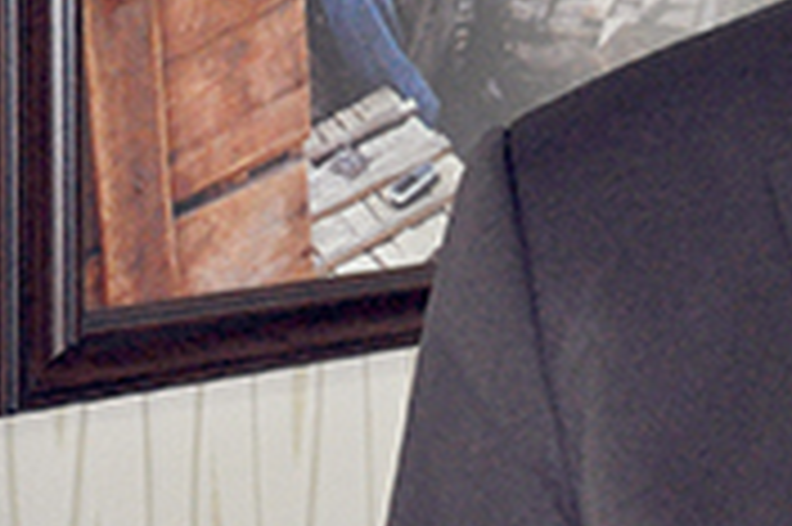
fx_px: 4783
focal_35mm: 218
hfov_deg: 9.2
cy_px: -29
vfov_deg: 6.3
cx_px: 1226
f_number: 4.8
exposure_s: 1/60
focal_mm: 45
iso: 800
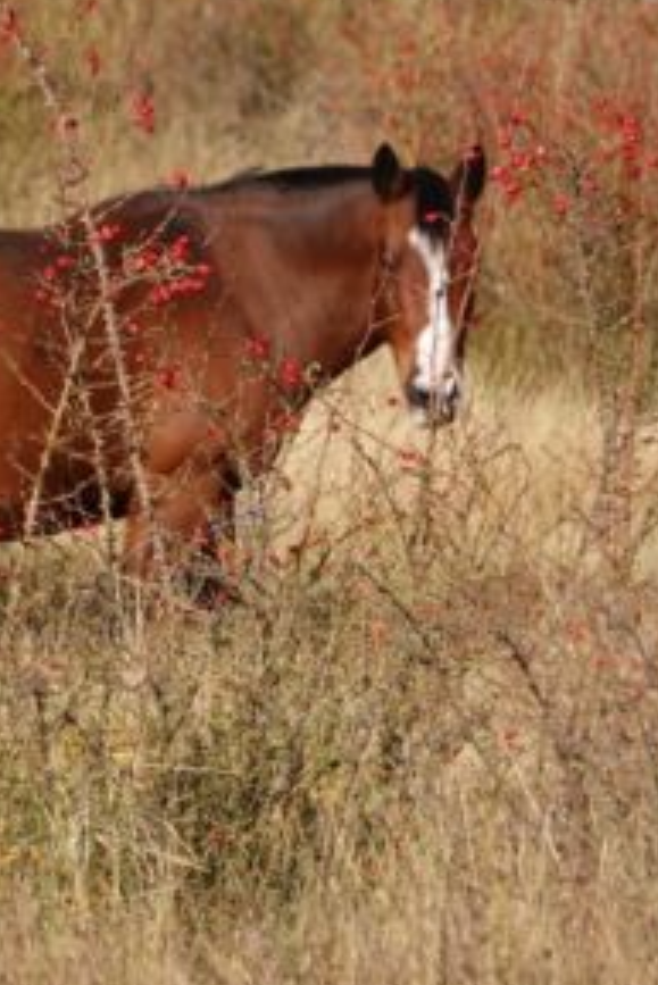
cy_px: 406
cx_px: -61
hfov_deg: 1.8
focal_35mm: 780
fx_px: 21358
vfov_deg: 2.6
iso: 100
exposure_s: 1/640
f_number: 4
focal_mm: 128.59
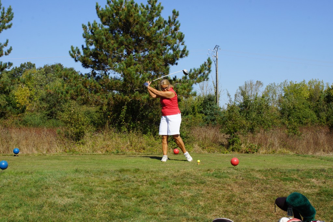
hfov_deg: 29.9
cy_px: 111
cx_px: 166
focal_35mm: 68
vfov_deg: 20.1
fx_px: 624
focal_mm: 45
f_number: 13
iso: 100
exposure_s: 1/125
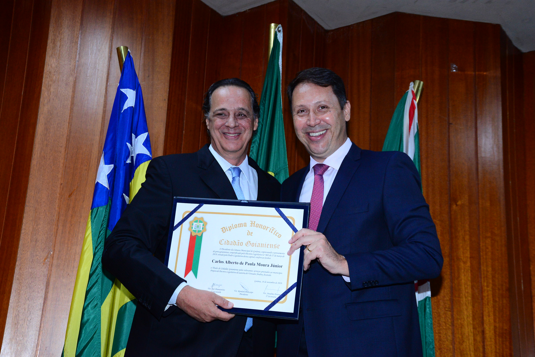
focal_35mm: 52
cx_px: 268
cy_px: 178
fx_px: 773
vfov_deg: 26.0
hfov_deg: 38.2
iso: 2500
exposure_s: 1/125
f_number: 6.3
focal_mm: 52
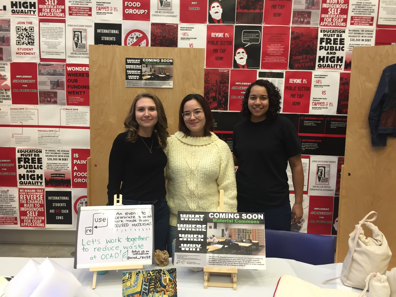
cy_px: 148
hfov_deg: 61.7
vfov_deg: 48.2
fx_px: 332
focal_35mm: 29
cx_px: 198
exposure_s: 1/30
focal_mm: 4.15
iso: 64
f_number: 2.2
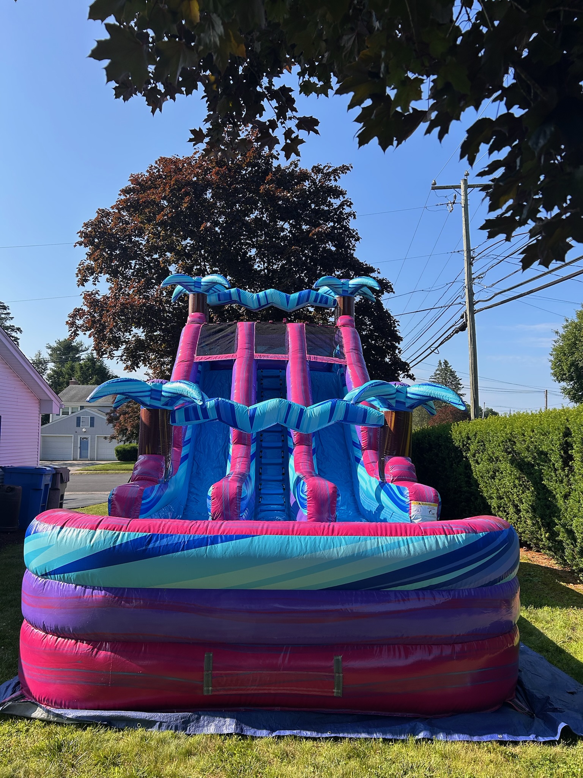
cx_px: 292
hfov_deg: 53.1
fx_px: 584
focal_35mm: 26
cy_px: 389
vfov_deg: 67.3
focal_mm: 5.7
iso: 50
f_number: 1.5
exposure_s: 1/2008
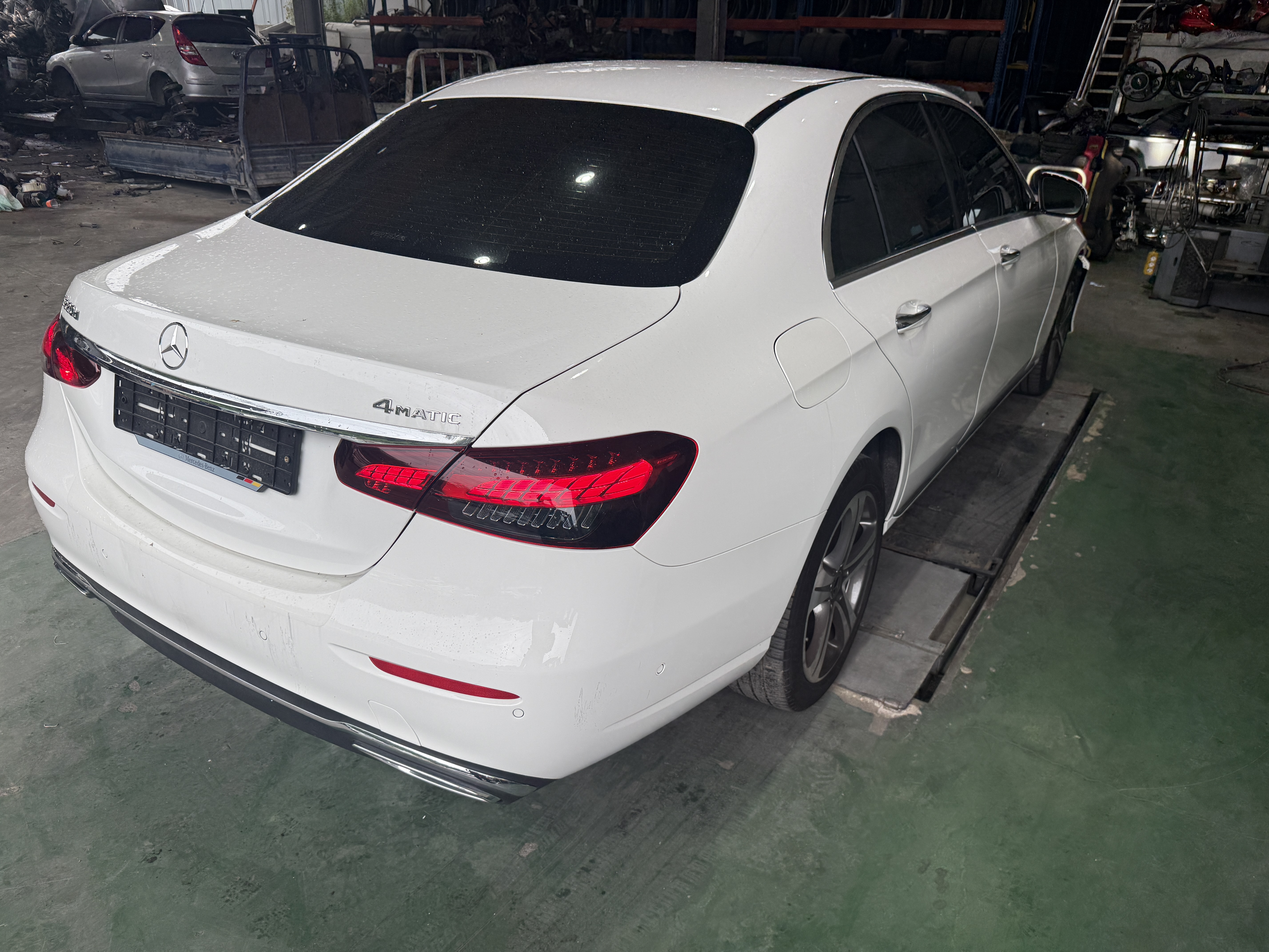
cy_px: 476
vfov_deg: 56.8
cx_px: 634
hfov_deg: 71.6
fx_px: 880
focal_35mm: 24
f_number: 1.78
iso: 80
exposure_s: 1/381
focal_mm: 6.76
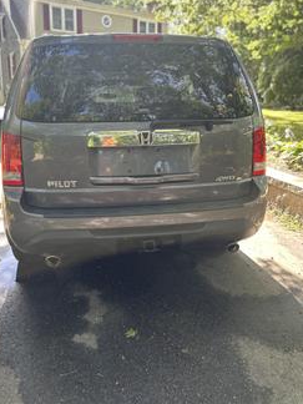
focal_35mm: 28
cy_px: 171
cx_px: 131
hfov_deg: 49.6
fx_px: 327
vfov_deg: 63.1
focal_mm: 6.86
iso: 80
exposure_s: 1/172
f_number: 1.78
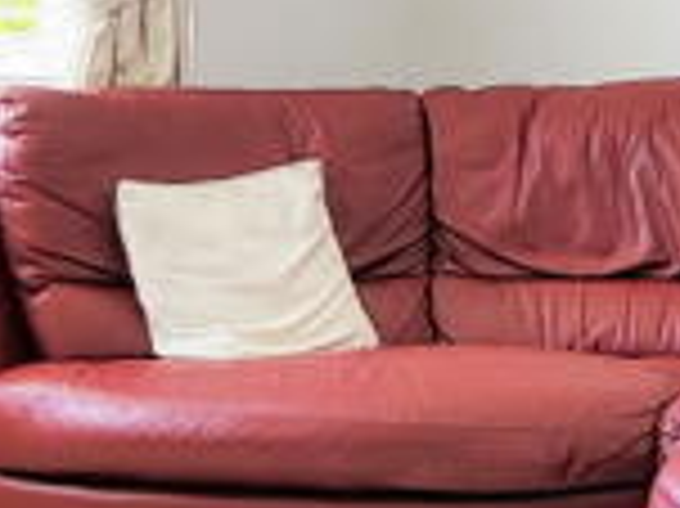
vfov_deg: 16.6
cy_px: 97
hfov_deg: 22.1
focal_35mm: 88
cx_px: 495
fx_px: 1727
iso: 40
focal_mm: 1.74
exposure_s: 1/100
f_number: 2.2
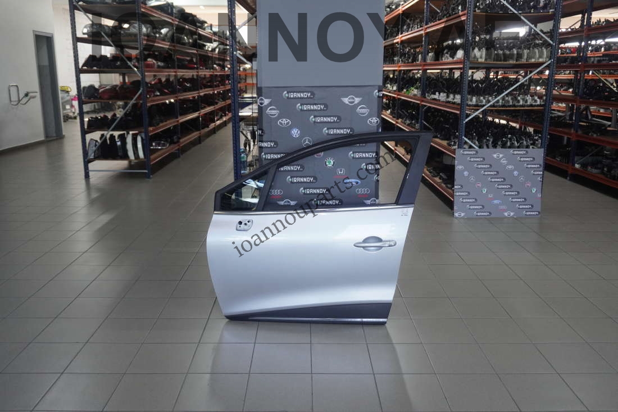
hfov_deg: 59.5
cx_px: 309
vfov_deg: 41.7
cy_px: 206
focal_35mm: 32
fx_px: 541
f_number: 4
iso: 1250
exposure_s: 1/160
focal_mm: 21
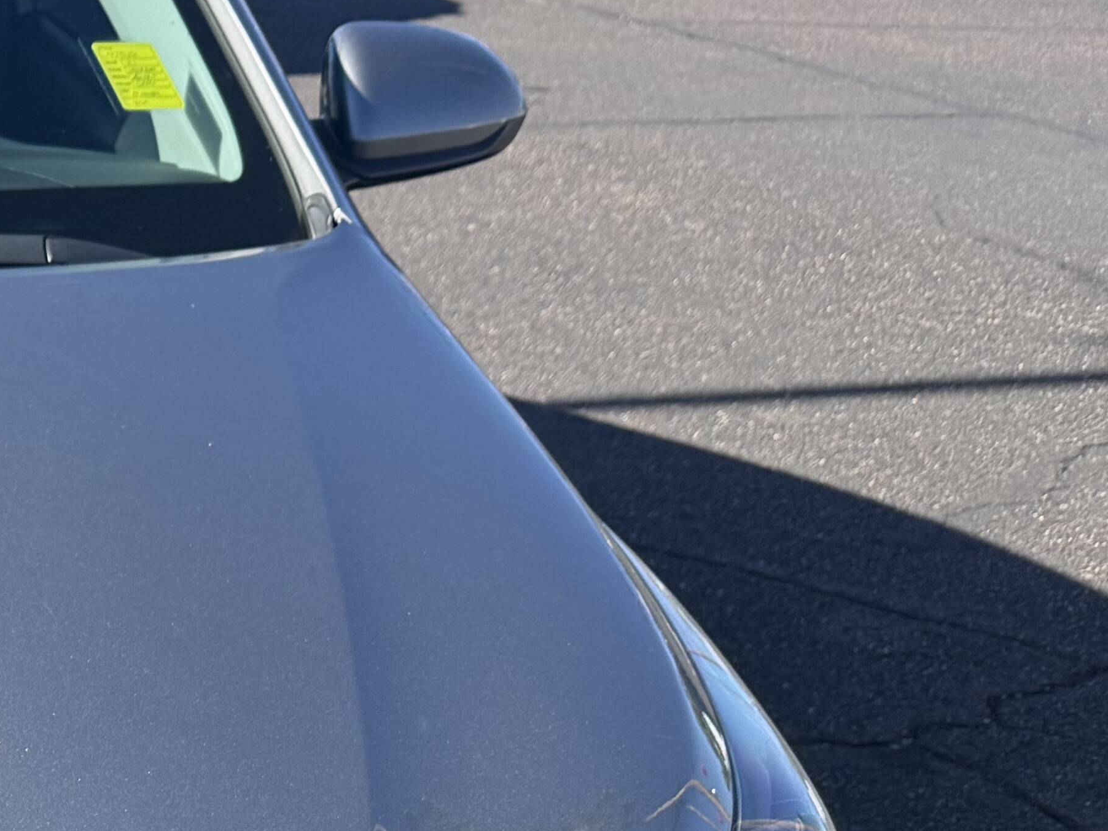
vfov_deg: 18.8
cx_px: -597
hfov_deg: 21.2
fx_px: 2433
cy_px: 856
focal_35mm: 76
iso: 100
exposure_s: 1/3145
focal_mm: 6.76
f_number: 1.78
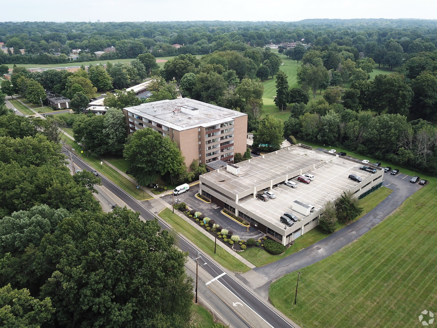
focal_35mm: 26
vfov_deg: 53.1
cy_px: 164
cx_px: 218
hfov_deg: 67.3
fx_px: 328
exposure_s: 1/600
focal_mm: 4.73
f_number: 2.2
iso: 100
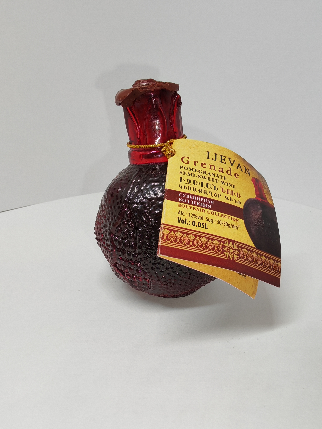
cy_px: 214
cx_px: 161
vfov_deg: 65.3
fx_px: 335
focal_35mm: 27
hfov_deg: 51.4
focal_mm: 1.96
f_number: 2.2
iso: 64
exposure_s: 1/100
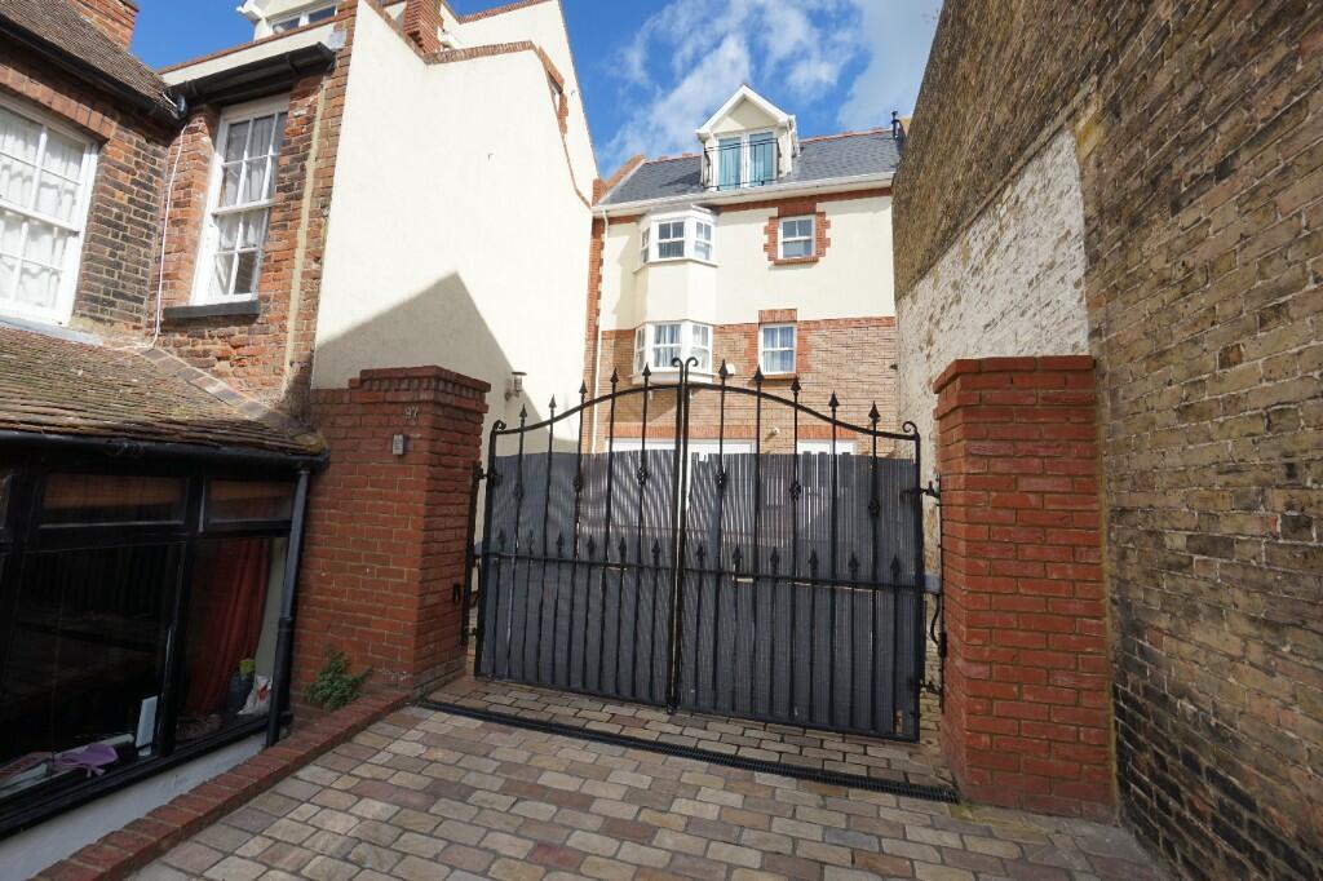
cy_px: 440
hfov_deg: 100.4
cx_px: 662
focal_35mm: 15
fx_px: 551
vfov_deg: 77.3
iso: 100
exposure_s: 1/125
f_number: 10
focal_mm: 10
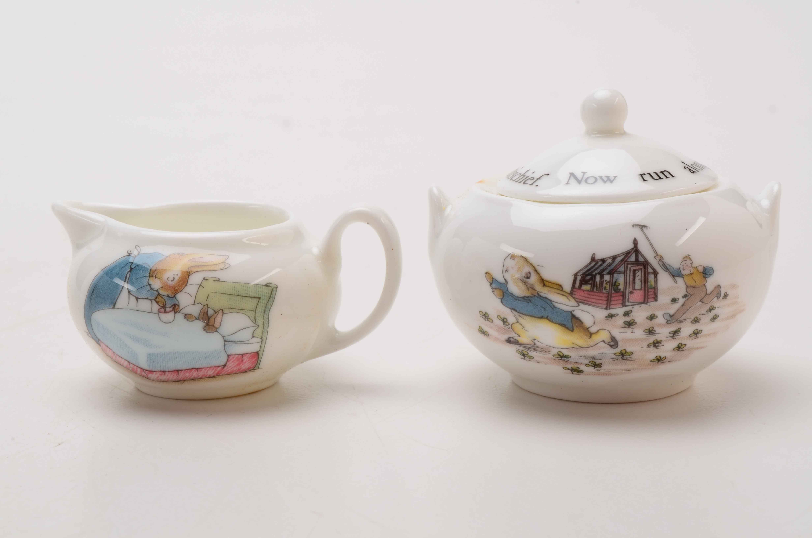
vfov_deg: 17.4
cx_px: 406
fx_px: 1756
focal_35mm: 78
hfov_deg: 26.0
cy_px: 269
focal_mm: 52
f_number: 29
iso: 100
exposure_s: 1/160
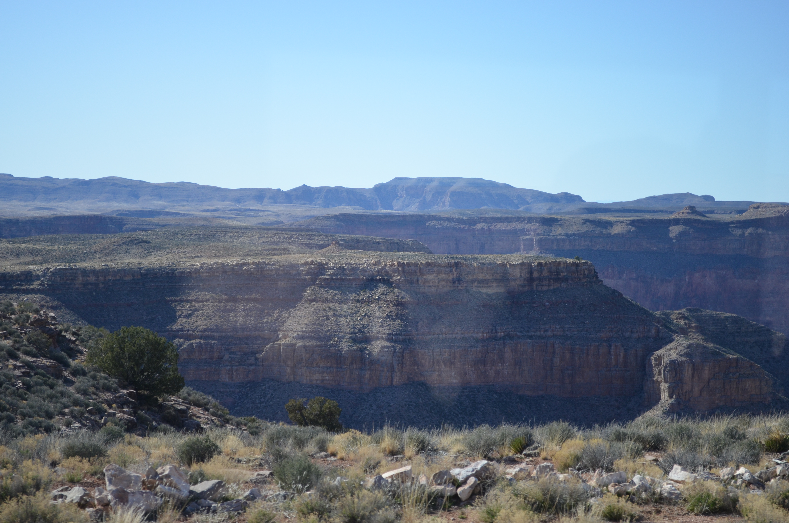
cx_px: 394
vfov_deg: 18.1
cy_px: 262
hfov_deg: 27.0
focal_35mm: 75
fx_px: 1640
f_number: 5.6
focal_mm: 50
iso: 450
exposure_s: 1/1000
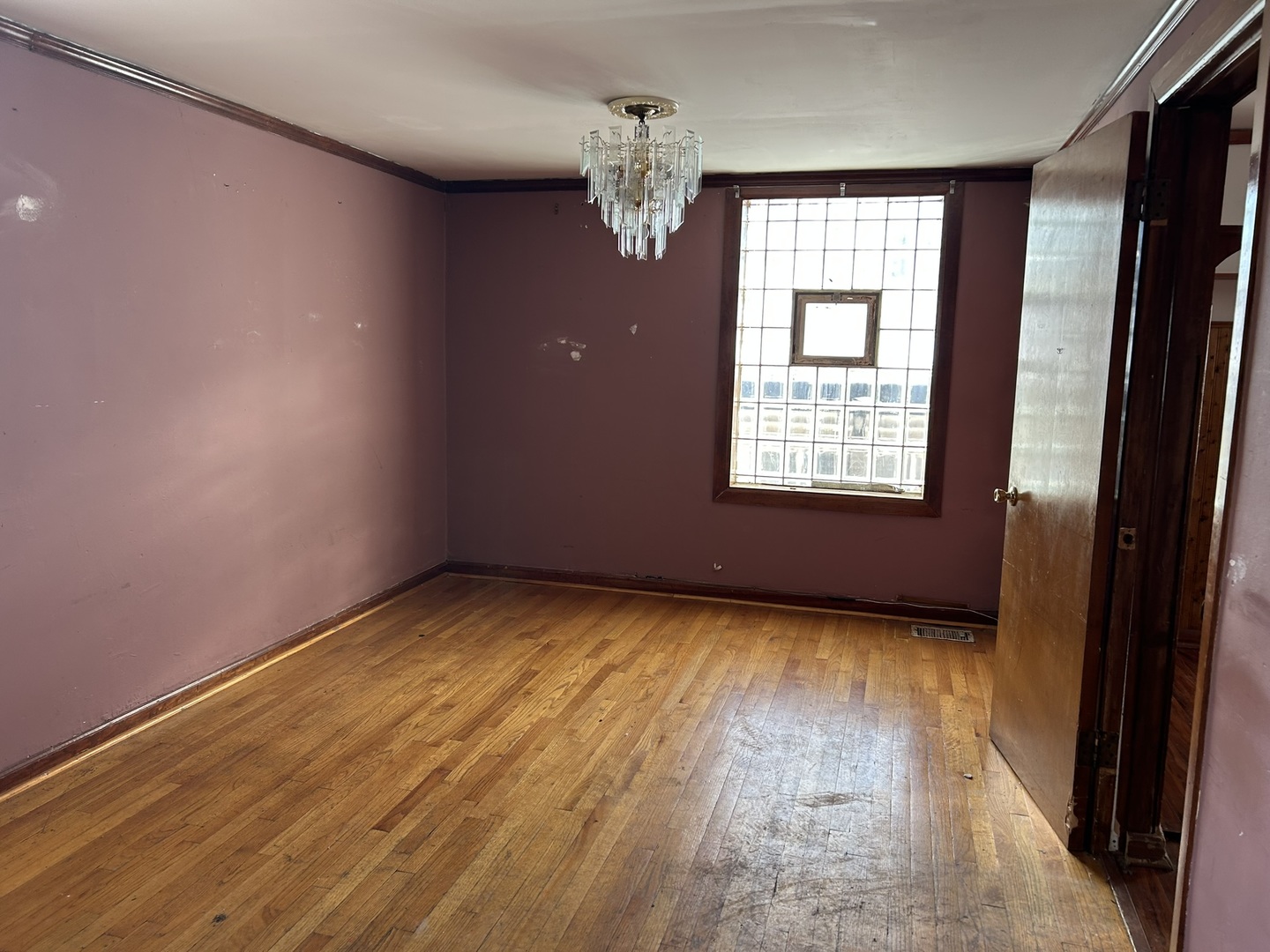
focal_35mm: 26
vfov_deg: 53.1
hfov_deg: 67.3
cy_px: 476
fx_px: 954
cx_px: 635
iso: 50
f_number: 1.5
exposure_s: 1/121
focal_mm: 5.7
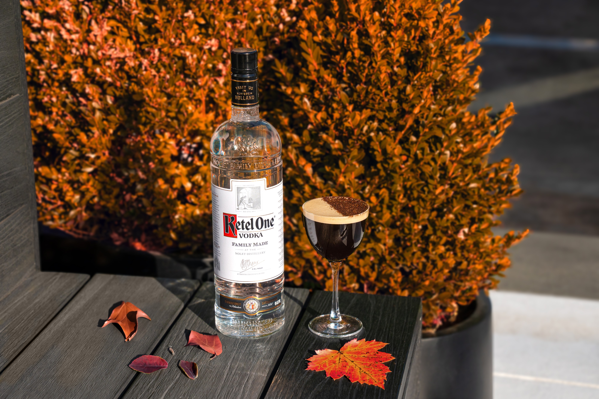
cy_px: 200
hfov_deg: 28.8
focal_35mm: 70
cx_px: 300
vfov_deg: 19.5
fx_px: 1165
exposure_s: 1/3200
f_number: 6.3
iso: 400
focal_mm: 70
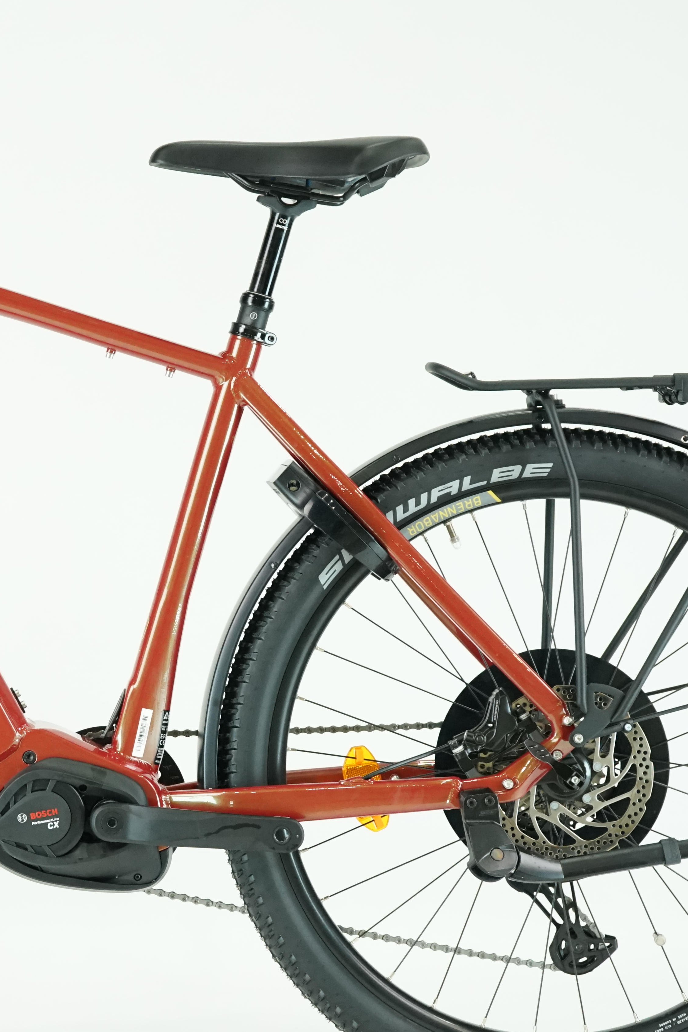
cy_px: 540
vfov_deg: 19.8
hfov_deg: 13.1
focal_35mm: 103
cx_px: 14
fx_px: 2953
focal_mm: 58
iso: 2500
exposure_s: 1/200
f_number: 5.6
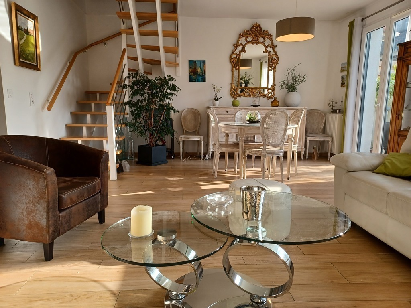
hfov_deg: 69.4
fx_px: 297
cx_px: 206
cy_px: 154
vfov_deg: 54.9
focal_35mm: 25
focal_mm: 4.6
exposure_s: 1/50
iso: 40
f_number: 1.8
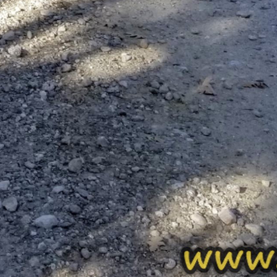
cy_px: -361
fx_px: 1313
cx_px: -148
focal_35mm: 145
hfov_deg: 11.5
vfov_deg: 10.5
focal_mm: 4.3
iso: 50
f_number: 1.7
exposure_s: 1/684
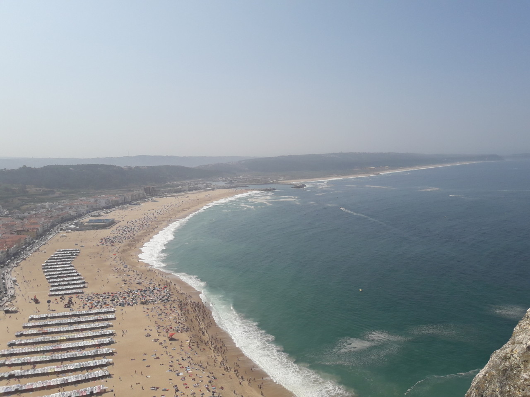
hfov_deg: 63.4
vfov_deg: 49.7
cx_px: 265
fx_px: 429
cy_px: 198
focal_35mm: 28
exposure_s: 1/3115
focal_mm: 3.7
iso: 40
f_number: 1.9
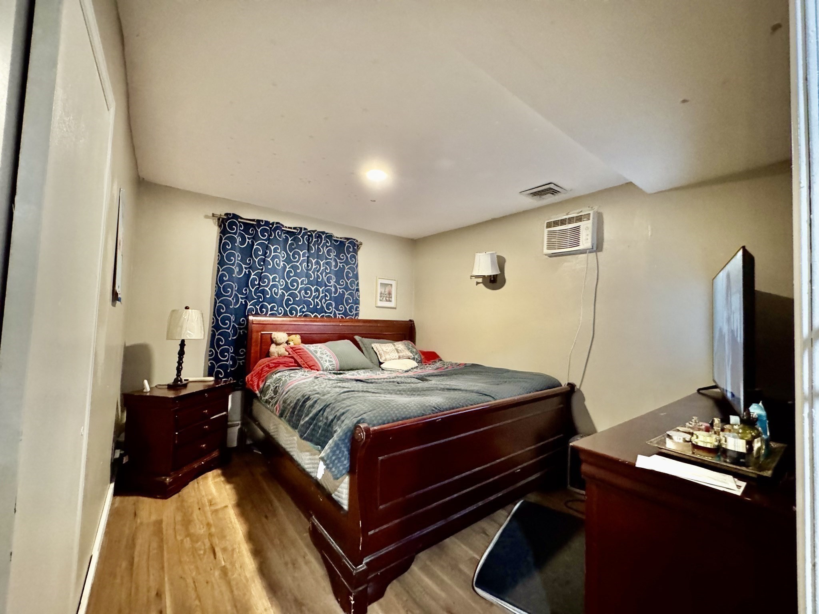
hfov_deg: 102.1
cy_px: 307
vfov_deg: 85.7
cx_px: 410
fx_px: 331
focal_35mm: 14
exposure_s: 1/40
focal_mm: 2.22
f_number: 2.2
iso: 1250
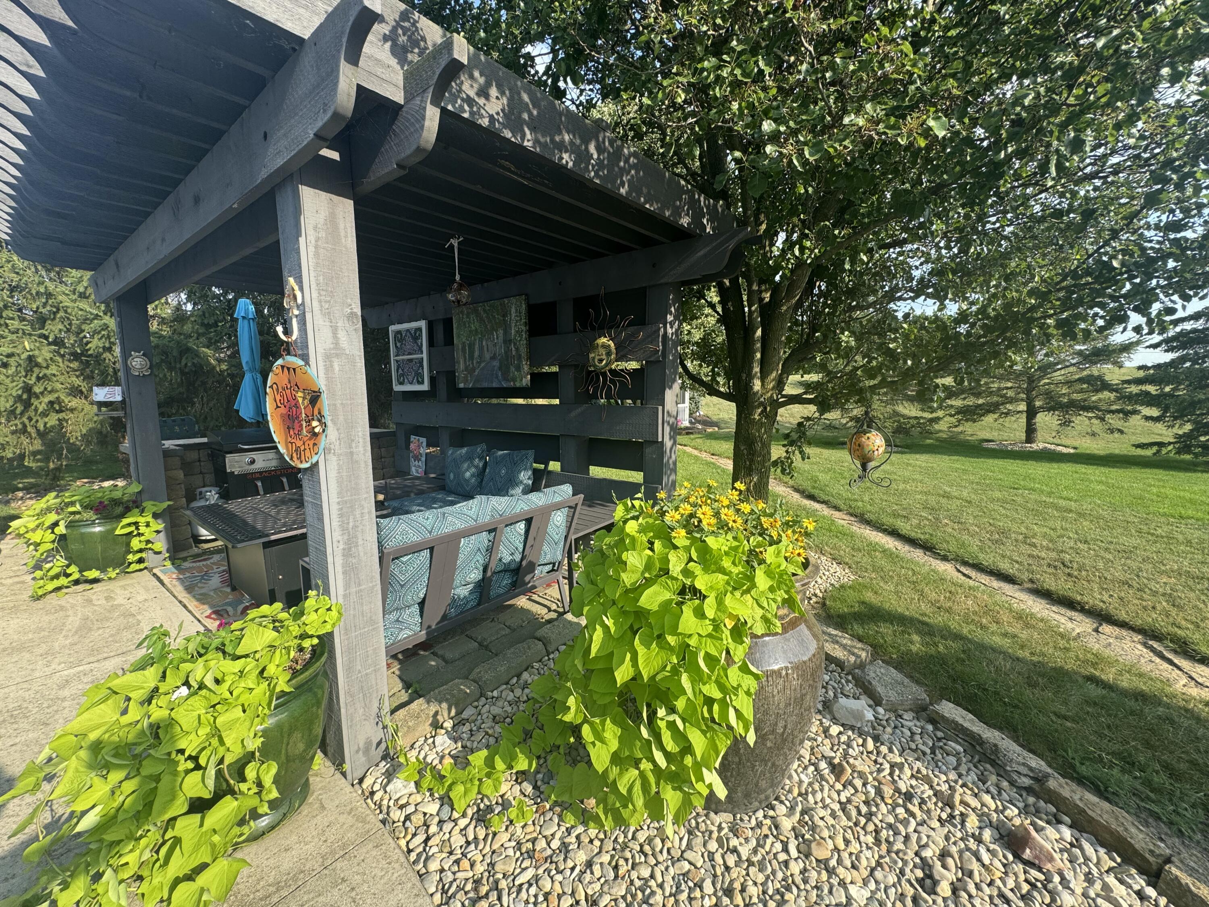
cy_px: 454
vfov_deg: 85.7
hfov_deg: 102.1
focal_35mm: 14
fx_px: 489
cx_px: 604
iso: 40
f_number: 2.2
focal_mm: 2.22
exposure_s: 1/459
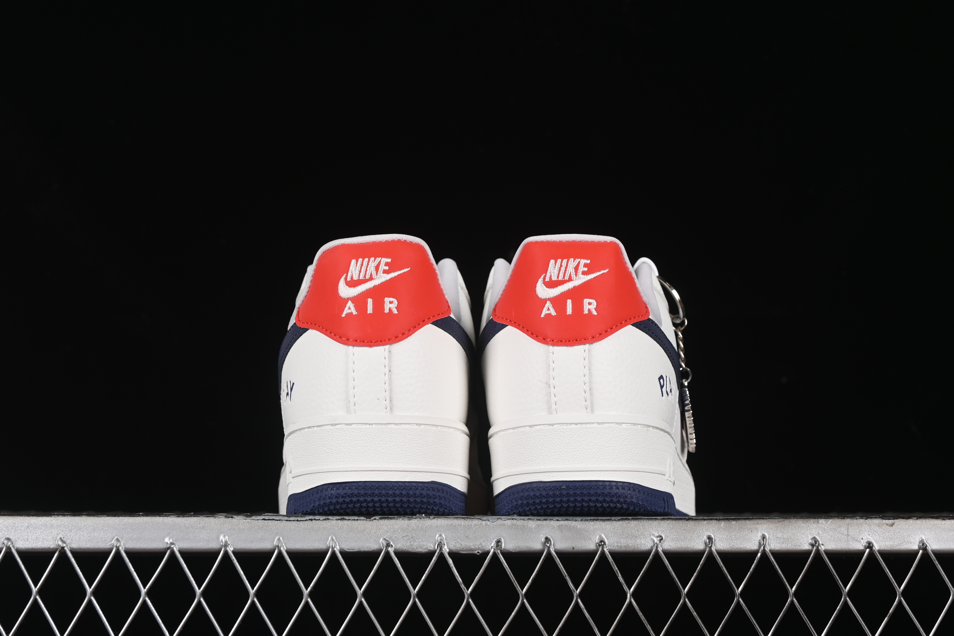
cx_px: 483
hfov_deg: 26.6
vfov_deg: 18.0
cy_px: 315
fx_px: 2014
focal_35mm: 76
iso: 160
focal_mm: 50
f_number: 8
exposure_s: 1/80
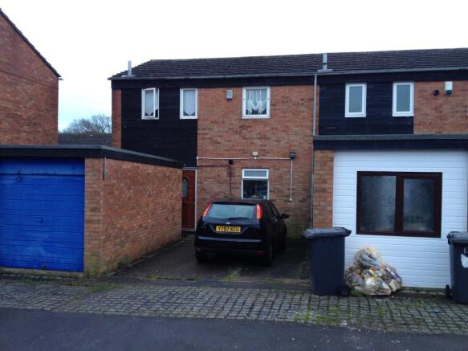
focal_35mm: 35
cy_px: 176
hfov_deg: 52.6
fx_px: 473
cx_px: 234
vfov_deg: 40.7
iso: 50
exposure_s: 1/30
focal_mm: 4.28
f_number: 2.4
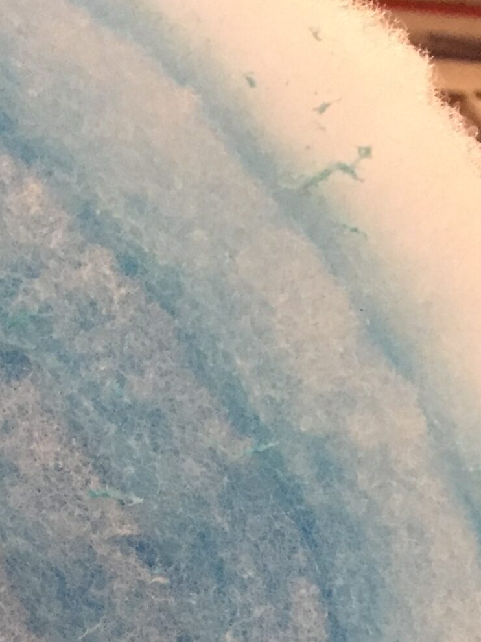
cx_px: -20
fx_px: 1390
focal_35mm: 75
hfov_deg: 19.0
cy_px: 803
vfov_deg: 23.4
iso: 250
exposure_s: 1/30
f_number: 2.2
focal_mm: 4.15
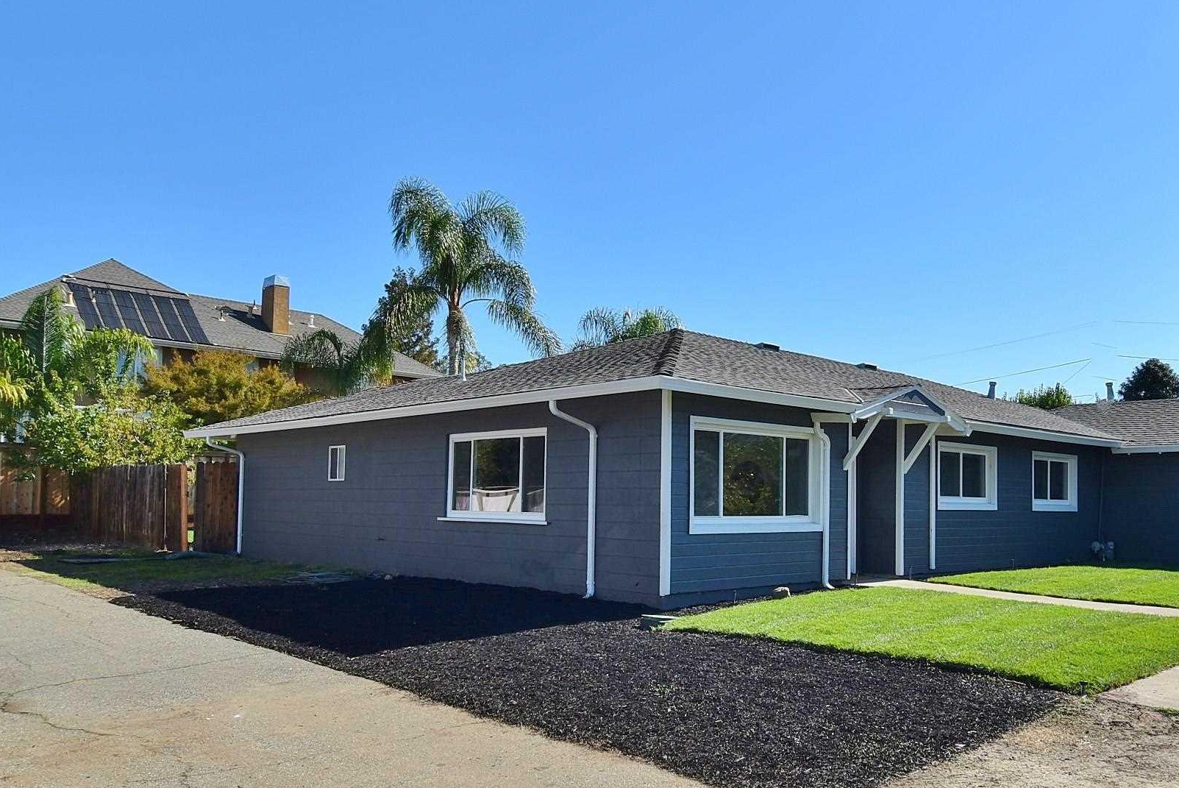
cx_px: 733
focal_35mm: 28
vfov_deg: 46.3
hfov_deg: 64.5
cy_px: 458
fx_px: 918
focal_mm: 10
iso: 100
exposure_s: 1/250
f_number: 8
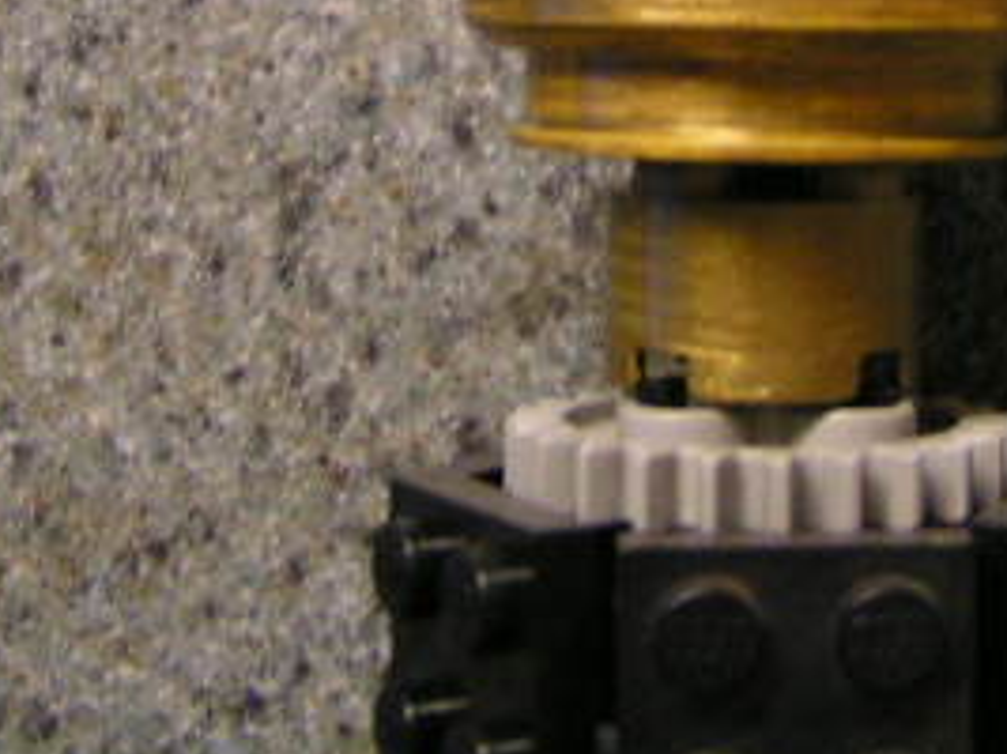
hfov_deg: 21.4
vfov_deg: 15.7
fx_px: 2646
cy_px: -136
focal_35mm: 91
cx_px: 732
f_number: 2.8
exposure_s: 1/15
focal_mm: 5.8
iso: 200
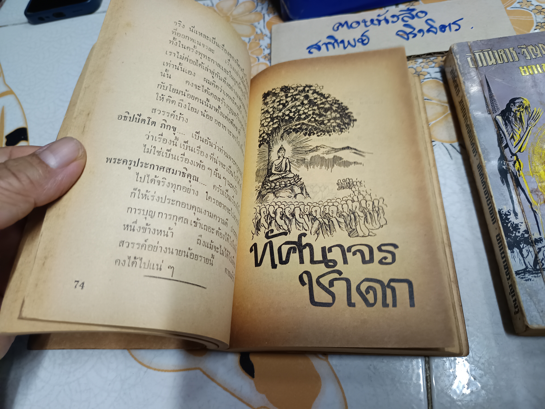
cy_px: 204
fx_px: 378
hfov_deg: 71.6
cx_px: 272
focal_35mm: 24
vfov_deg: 56.8
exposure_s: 1/25
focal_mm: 5.31
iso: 944
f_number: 1.7
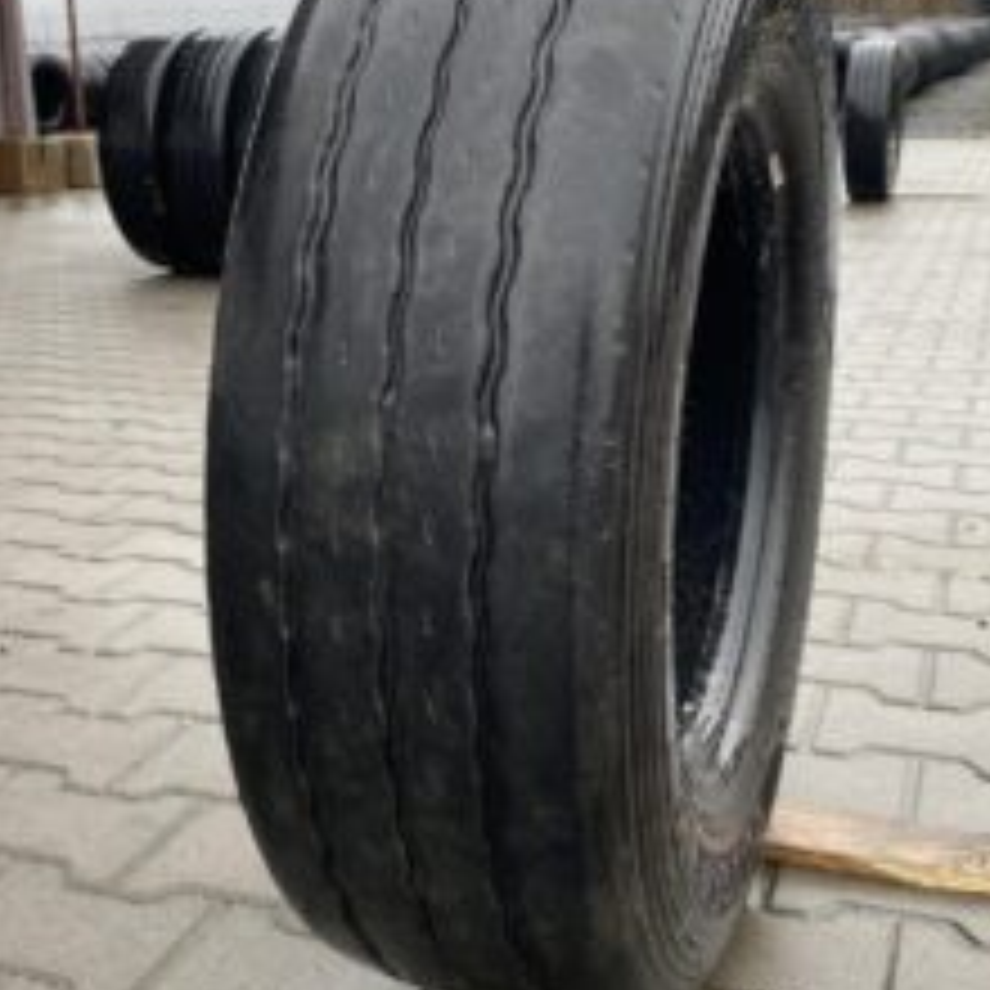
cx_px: 486
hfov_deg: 37.6
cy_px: 443
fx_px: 1456
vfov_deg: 37.5
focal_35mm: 45
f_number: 1.8
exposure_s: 1/122
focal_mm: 4.25
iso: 40
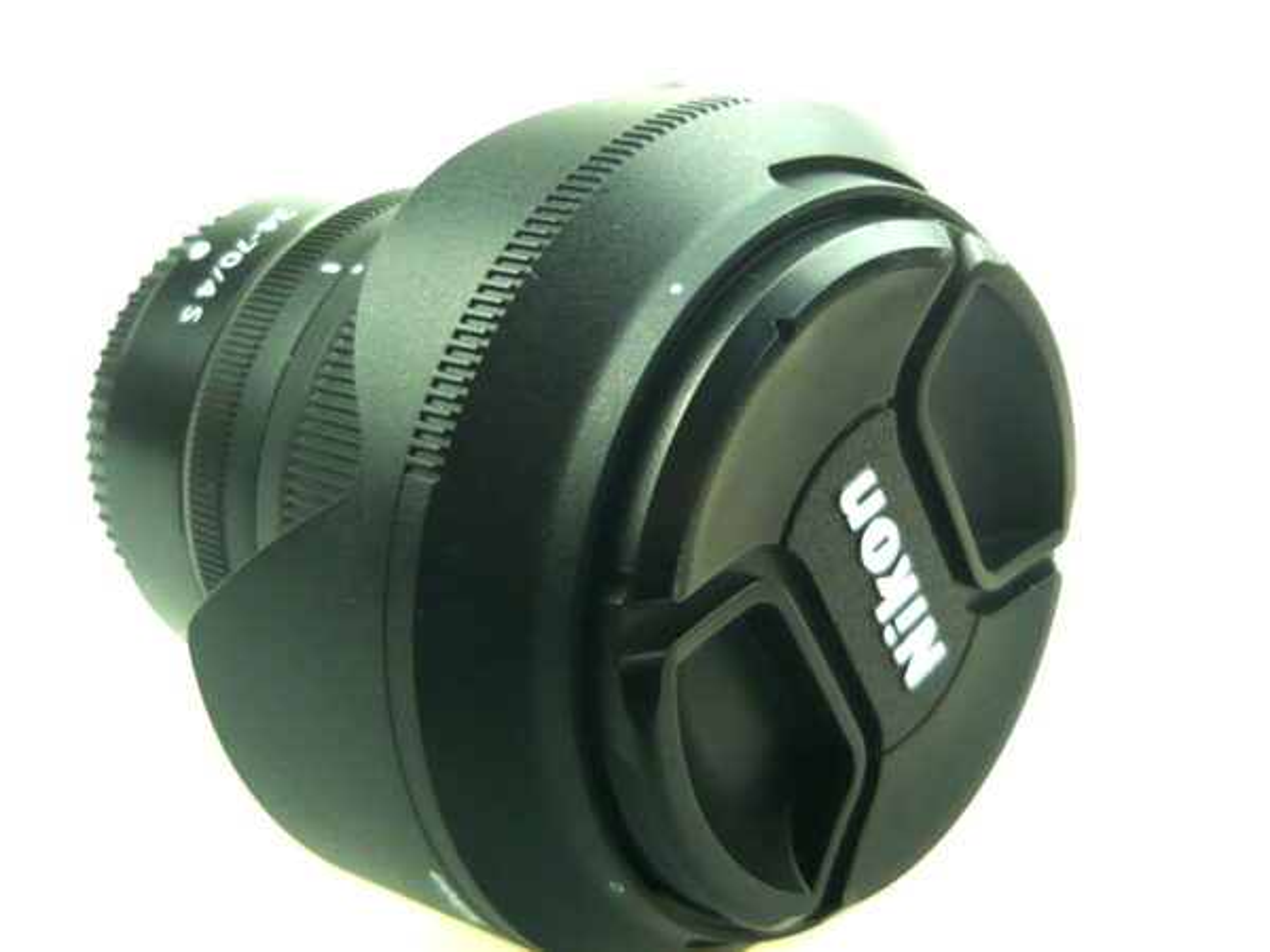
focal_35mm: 47
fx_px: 1724
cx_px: 635
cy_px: 476
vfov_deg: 30.9
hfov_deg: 40.4
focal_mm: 5.5
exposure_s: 1/125
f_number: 2.8
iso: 100
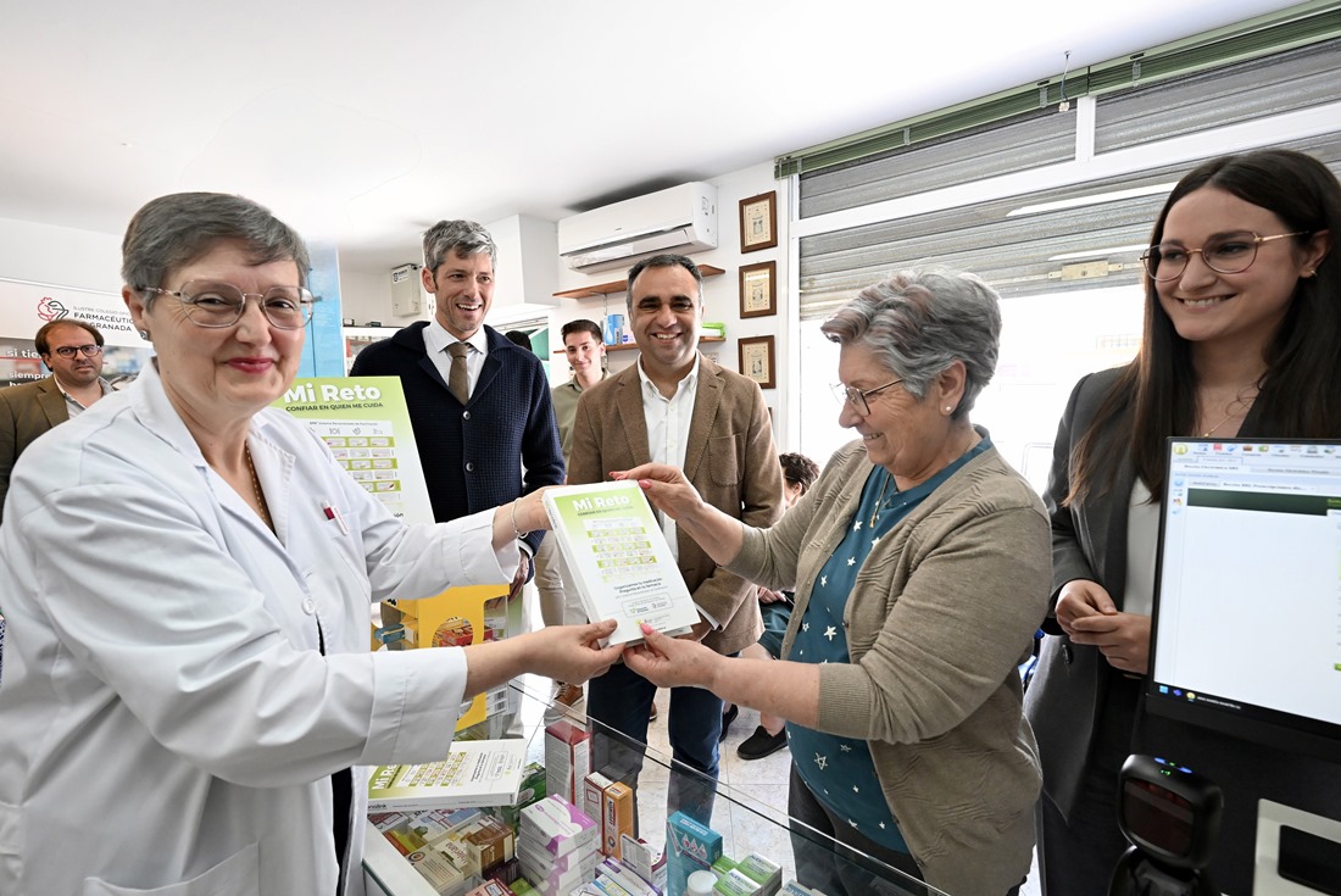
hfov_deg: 93.2
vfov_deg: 70.5
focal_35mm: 17
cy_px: 448
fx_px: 634
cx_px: 670
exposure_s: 1/125
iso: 3200
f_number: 6.3
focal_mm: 17
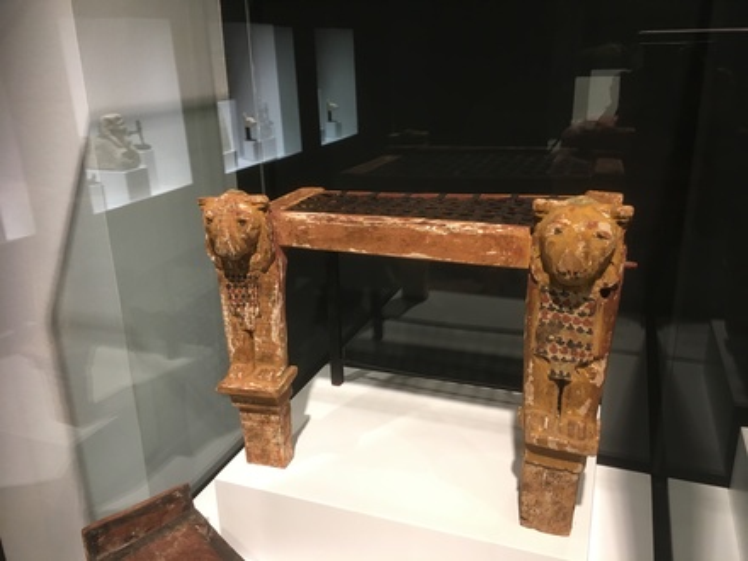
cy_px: 280
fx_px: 627
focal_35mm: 29
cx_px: 374
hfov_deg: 61.7
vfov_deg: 48.2
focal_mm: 4.15
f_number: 2.2
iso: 125
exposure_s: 1/33
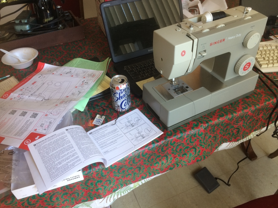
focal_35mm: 29
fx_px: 233
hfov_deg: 61.7
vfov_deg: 48.2
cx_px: 139
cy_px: 104
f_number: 2.2
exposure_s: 1/30
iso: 50
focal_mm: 4.15
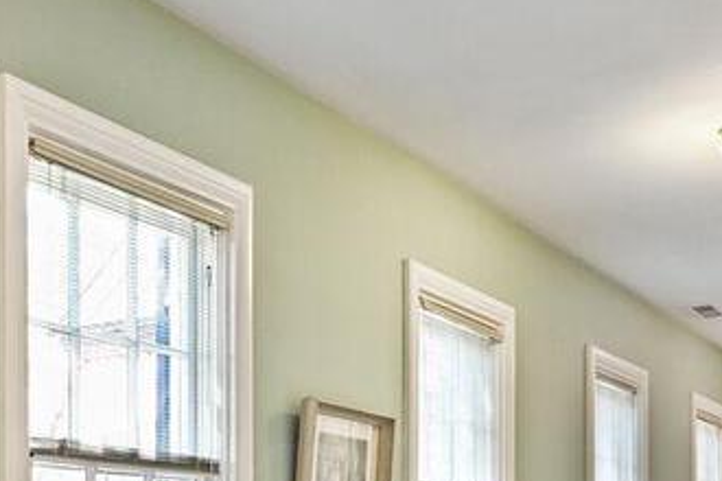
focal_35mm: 61
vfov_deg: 21.3
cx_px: 24
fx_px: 1223
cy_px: 514
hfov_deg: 30.8
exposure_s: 1/5
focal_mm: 14
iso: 200
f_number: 9
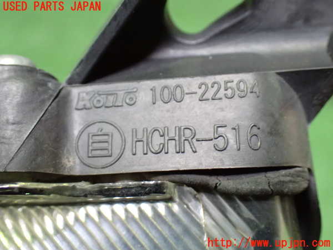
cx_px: 166
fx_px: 452
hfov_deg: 40.4
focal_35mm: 47
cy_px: 125
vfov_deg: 30.9
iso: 1250
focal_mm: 8.4
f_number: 3.1
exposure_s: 1/50
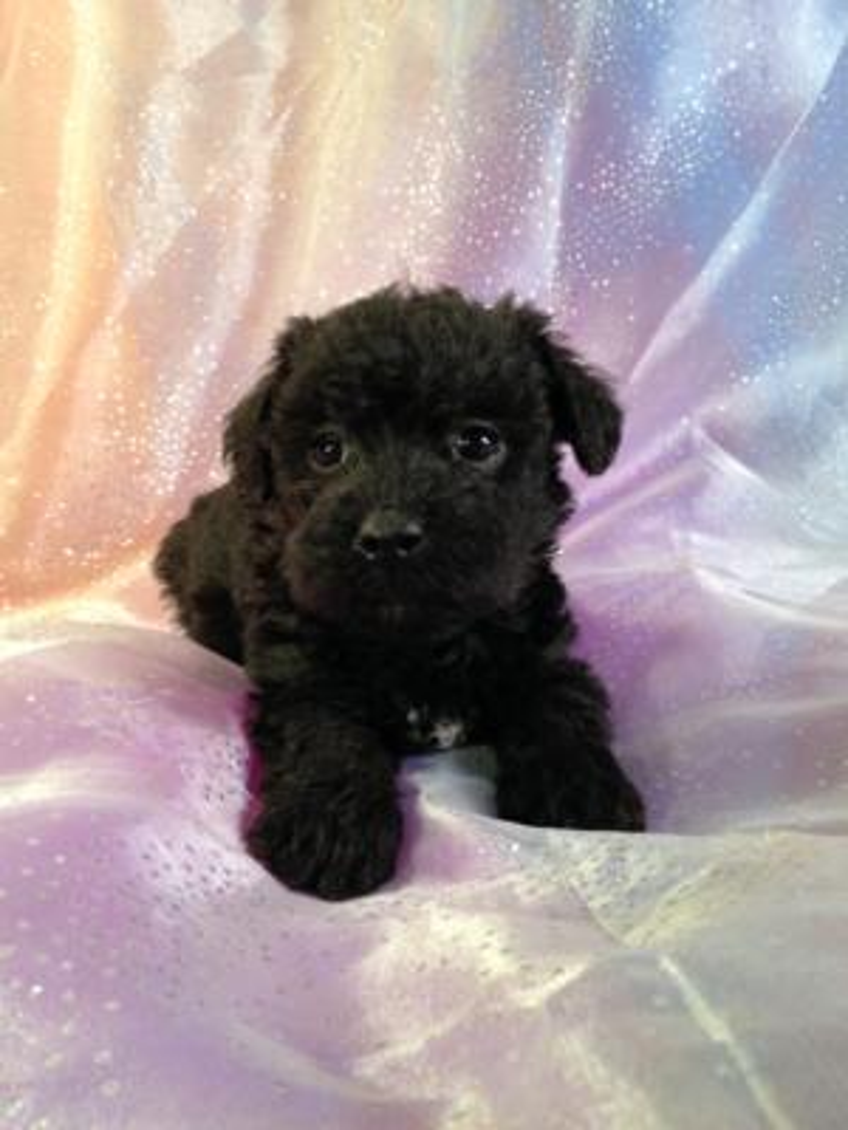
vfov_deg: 55.4
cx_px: 424
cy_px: 565
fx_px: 1078
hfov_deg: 42.9
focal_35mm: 33
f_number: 2.4
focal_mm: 4.12
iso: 100
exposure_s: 1/20
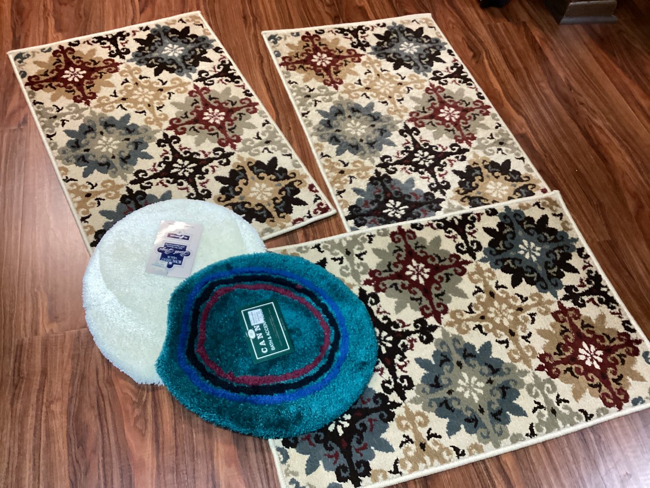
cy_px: 244
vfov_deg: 45.4
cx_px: 325
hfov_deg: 58.3
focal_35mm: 31
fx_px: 582
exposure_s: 1/40
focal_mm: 3.3
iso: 320
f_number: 2.4
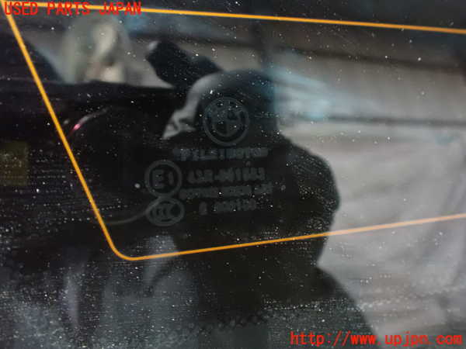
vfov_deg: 46.8
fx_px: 404
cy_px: 174
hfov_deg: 60.0
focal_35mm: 30
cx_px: 233
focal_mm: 5.4
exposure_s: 1/8
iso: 1600
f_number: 2.3
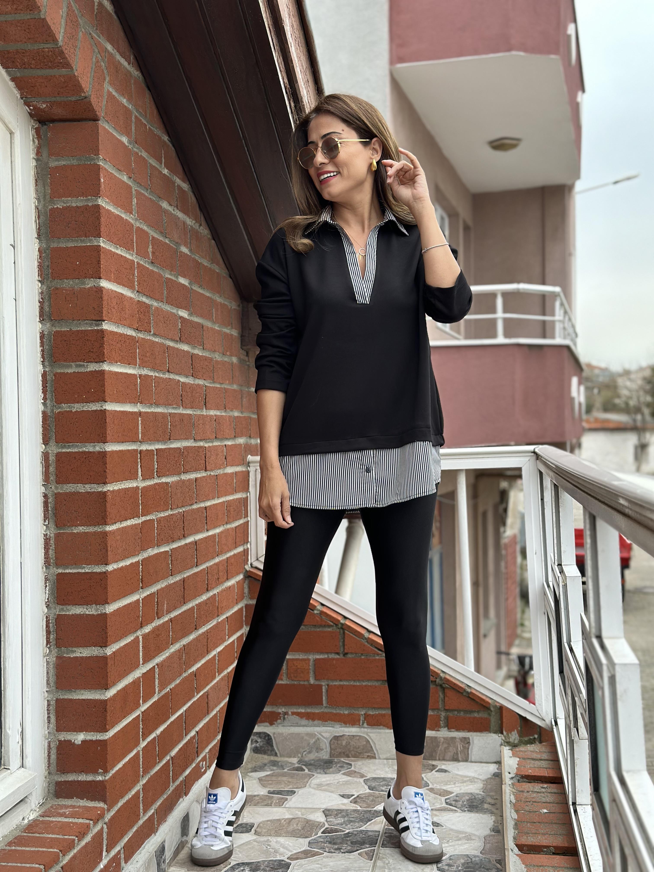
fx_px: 1209
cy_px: 436
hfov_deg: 30.3
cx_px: 327
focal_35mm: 48
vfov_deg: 39.7
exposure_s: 1/354
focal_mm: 6.86
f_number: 1.78
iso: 80
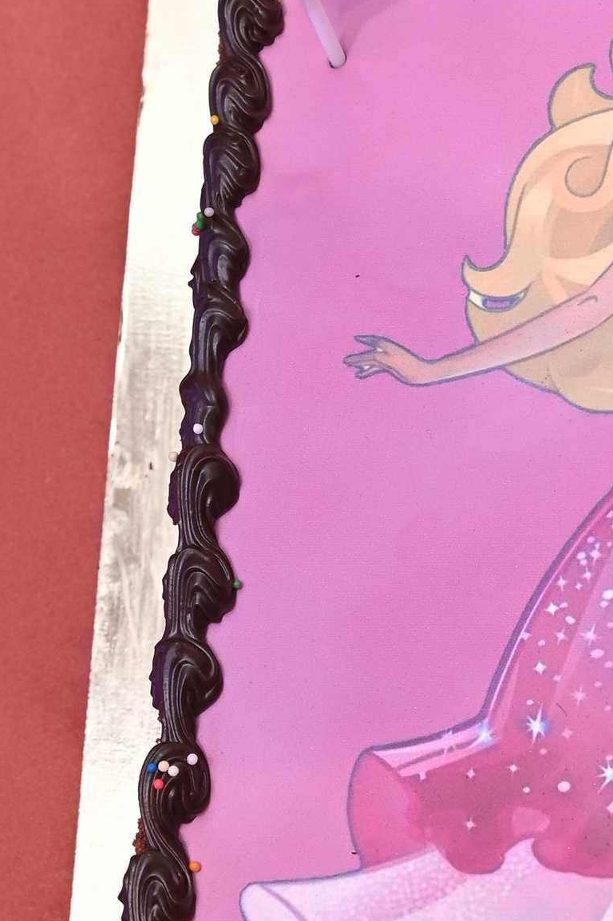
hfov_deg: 11.3
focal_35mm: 120
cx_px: 654
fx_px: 3068
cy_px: 544
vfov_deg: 17.1
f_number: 4.5
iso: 500
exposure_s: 1/160
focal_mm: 36
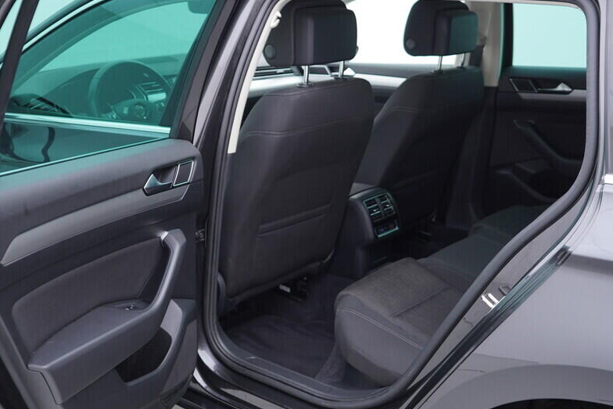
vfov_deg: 28.7
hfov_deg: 41.7
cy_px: 210
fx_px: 800
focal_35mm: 47
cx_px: 249
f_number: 2.8
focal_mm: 24
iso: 160
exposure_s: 1/40
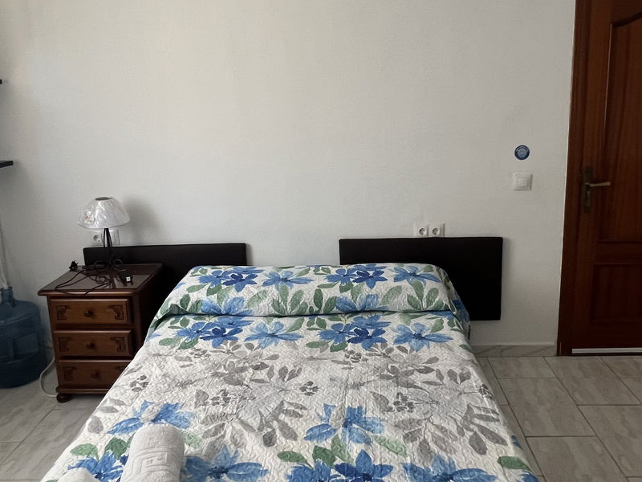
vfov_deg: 52.5
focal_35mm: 26
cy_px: 182
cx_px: 354
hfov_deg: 67.1
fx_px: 482
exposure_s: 1/50
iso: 125
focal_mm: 1.57
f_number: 1.8
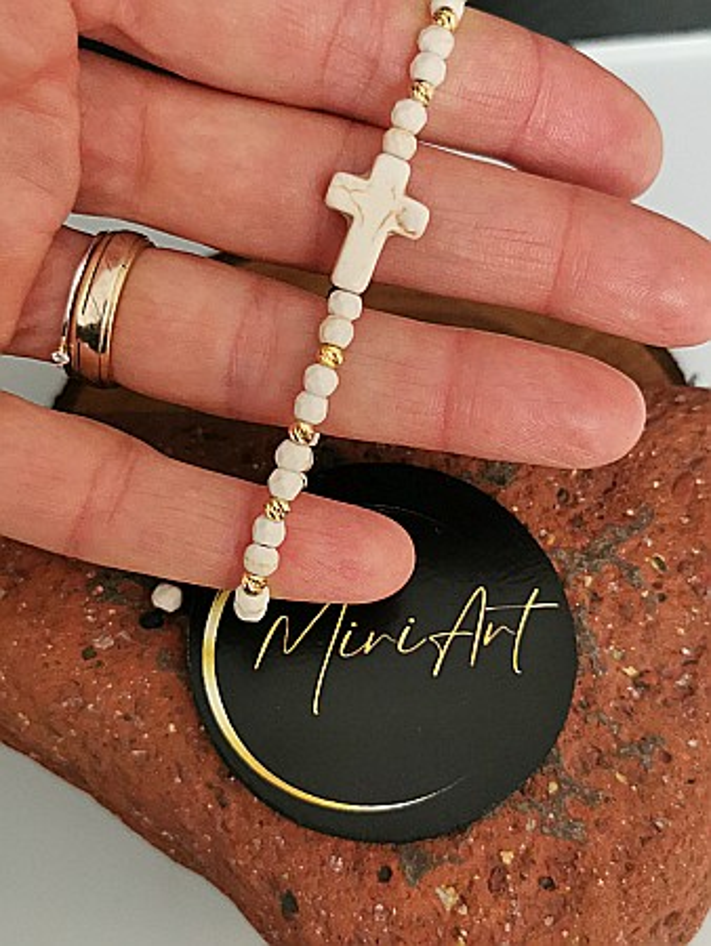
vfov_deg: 42.9
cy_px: 473
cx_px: 356
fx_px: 1204
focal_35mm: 44
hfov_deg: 32.9
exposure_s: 1/50
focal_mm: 5.56
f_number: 1.6
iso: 320
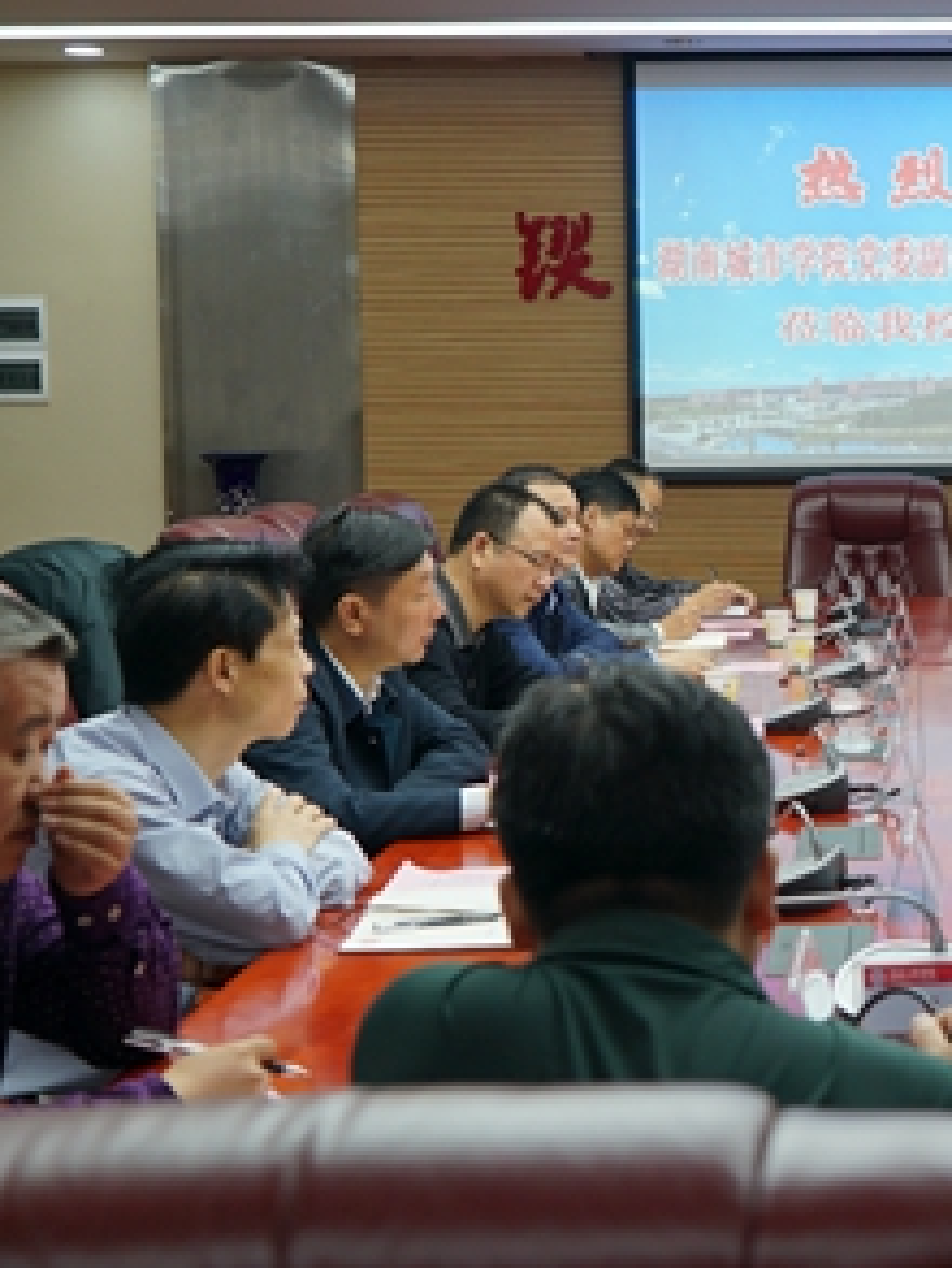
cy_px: 608
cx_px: 978
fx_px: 2308
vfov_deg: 30.7
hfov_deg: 22.3
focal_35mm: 63
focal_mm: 32
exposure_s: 1/60
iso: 250
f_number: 4
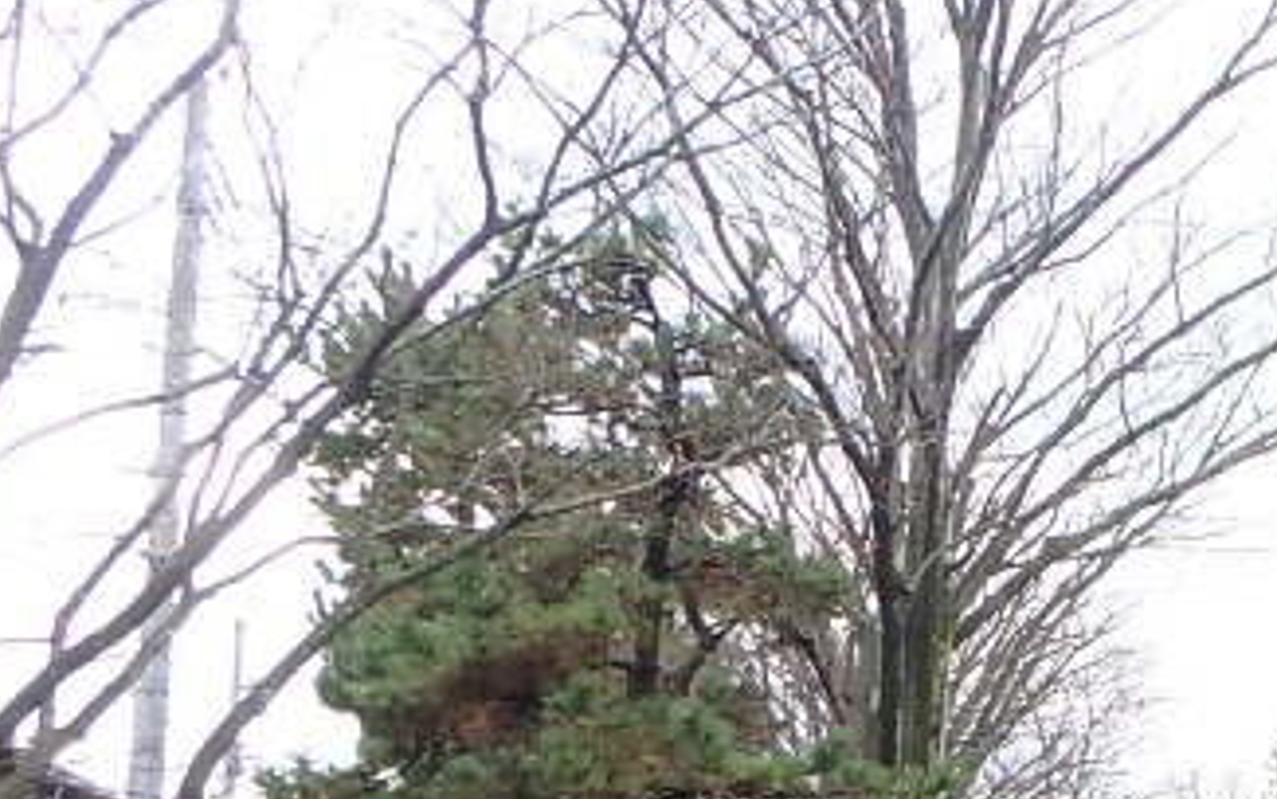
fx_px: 2263
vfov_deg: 19.4
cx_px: 1692
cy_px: 811
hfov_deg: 26.4
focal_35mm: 65
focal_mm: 3.7
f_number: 3.5
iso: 125
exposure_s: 1/160
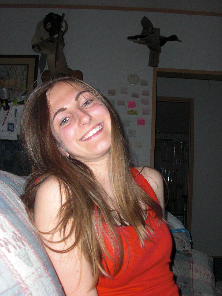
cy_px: 148
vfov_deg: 51.4
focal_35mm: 36
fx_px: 308
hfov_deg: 39.7
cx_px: 111
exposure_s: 1/60
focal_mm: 6.3
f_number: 2.8
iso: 200
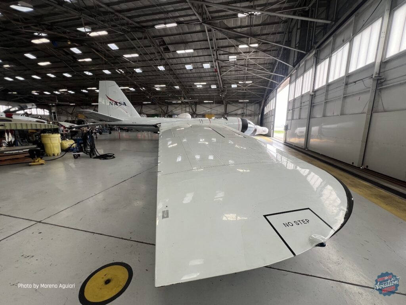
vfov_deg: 89.9
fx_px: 152
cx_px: 203
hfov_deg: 106.2
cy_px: 152
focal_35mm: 13
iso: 40
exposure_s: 1/99
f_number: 1.8
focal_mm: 1.57
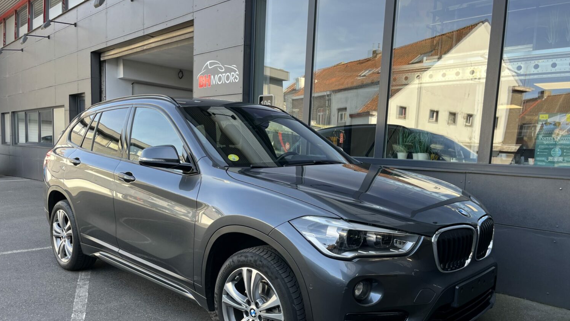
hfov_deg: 66.1
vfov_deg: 39.9
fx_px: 438
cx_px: 289
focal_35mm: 29
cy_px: 199
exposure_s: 1/291
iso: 40
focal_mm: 5.1
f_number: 1.6
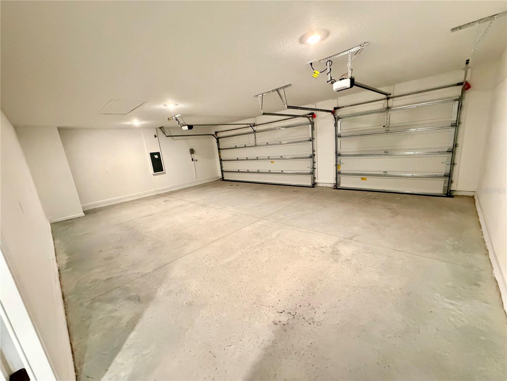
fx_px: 205
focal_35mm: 14
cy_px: 190
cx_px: 254
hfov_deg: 102.1
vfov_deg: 85.7
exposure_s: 1/40
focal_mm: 2.22
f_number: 2.2
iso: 1000
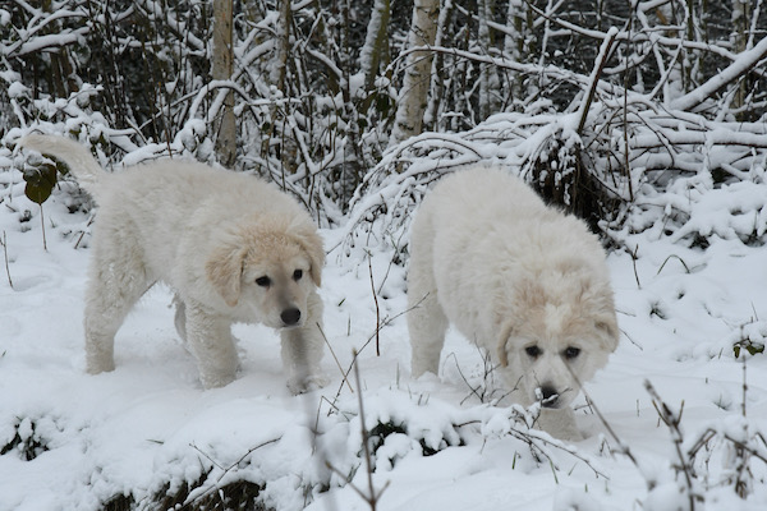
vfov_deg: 11.4
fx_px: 2556
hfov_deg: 17.1
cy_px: 256
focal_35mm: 120
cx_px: 384
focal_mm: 80
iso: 1000
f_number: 9
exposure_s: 1/320
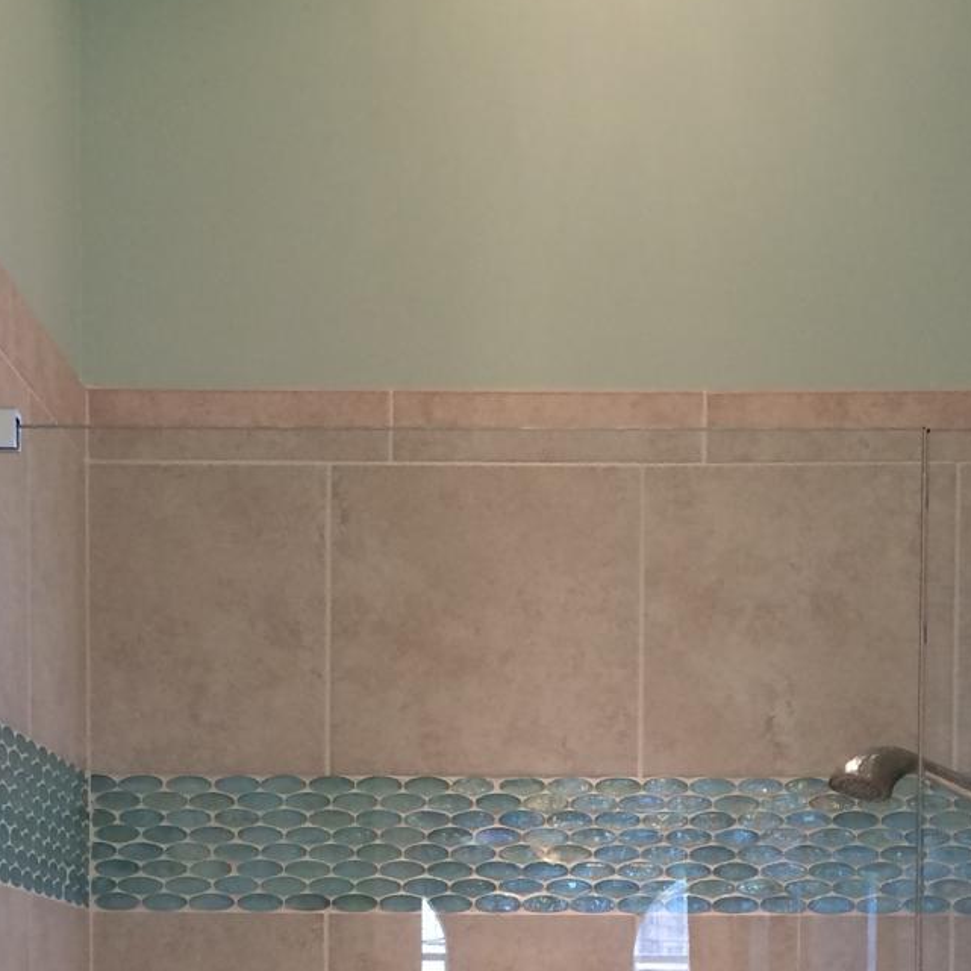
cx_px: 515
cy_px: 1106
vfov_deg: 20.5
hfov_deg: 21.6
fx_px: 2539
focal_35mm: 80
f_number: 2.2
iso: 32
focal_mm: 4.15
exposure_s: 1/40
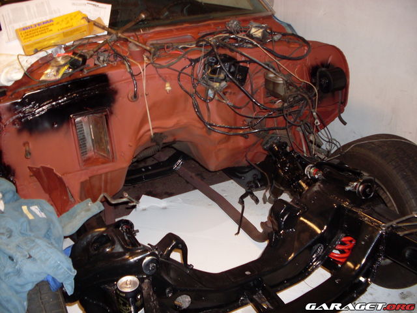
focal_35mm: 38
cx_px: 208
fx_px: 458
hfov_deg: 49.0
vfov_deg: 37.7
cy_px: 156
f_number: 2.8
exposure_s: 1/45
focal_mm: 6.3
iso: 160
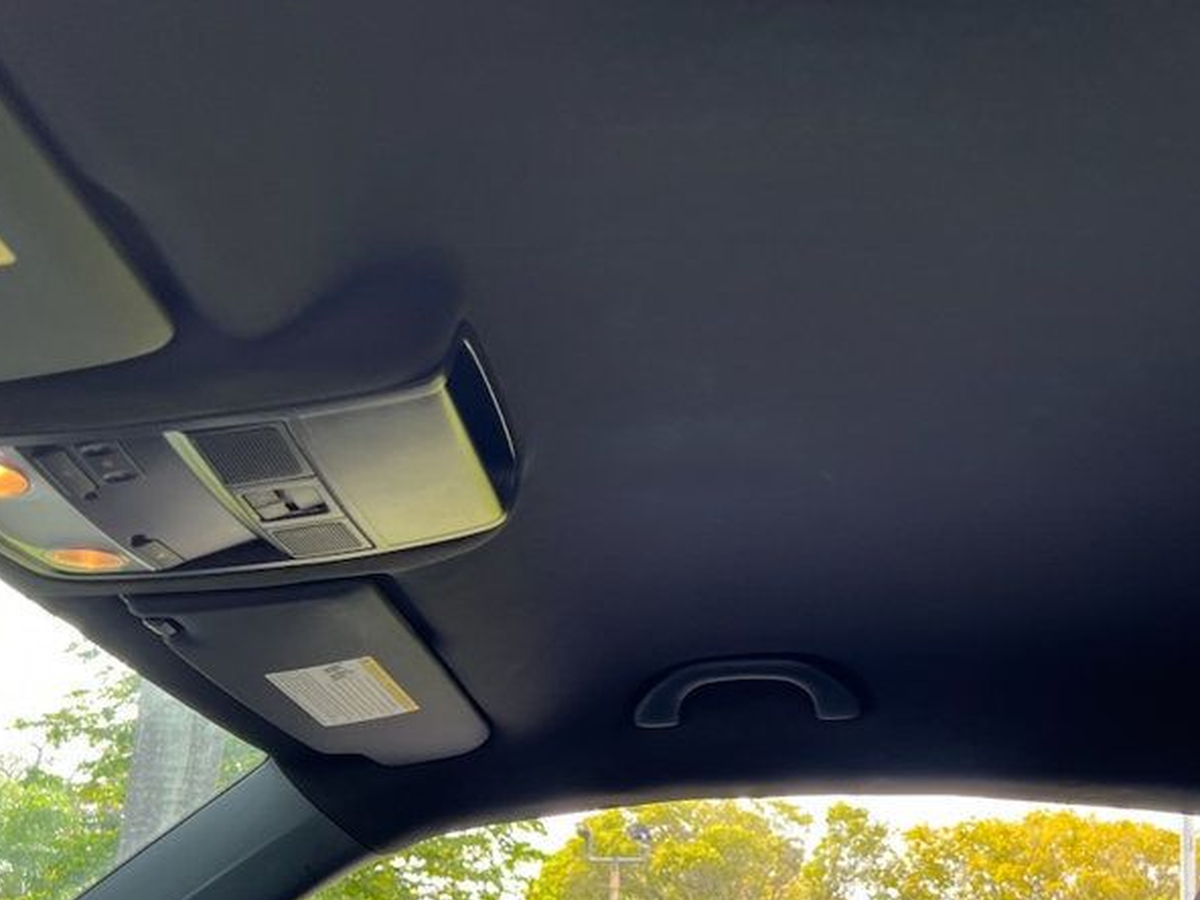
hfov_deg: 41.5
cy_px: 616
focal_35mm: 45
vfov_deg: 31.9
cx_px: 799
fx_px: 1560
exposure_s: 1/175
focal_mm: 5.7
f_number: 1.5
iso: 40
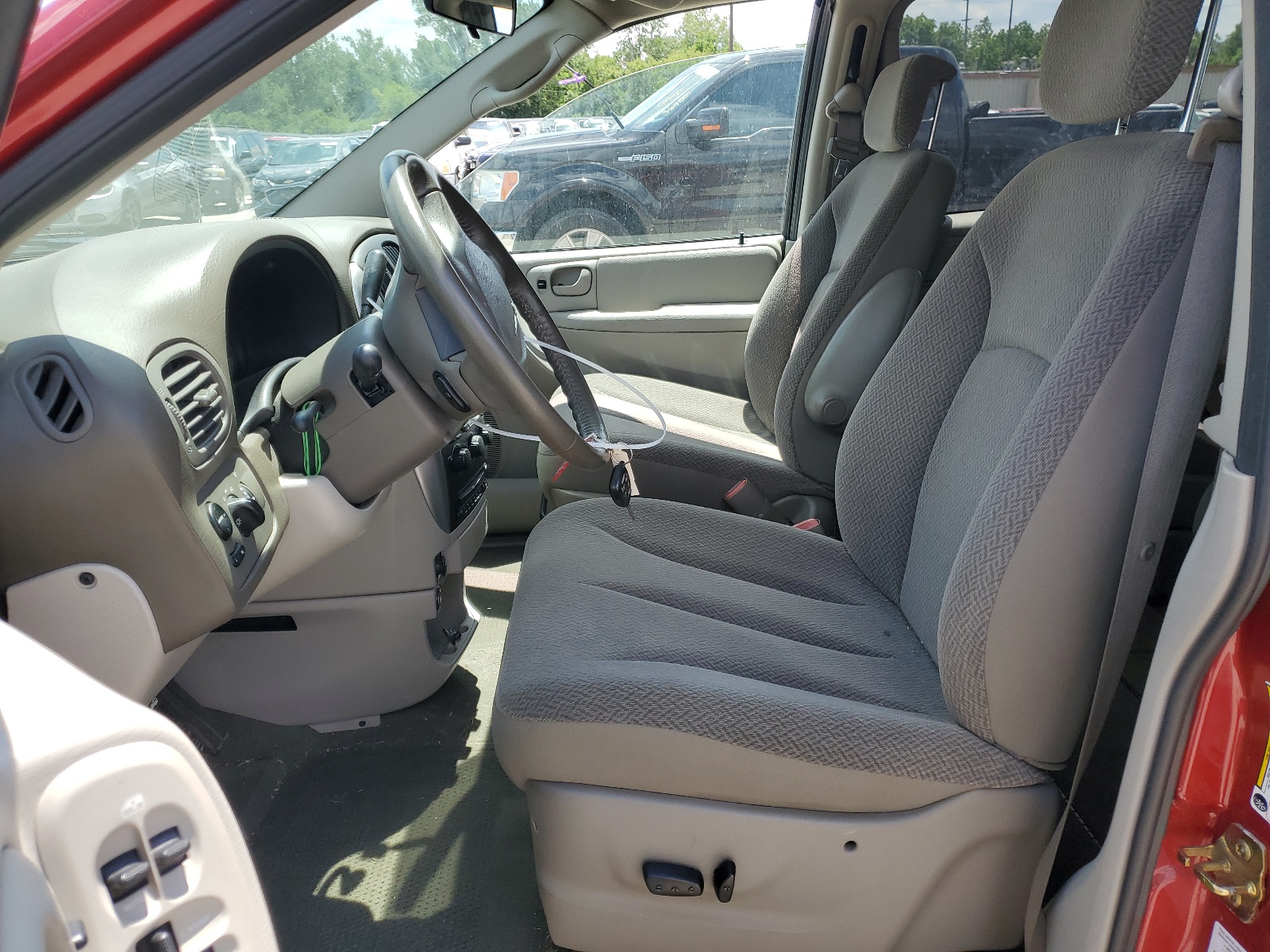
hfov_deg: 67.3
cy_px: 476
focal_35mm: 26
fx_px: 954
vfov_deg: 53.1
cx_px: 635
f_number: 1.5
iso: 50
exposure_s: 1/909
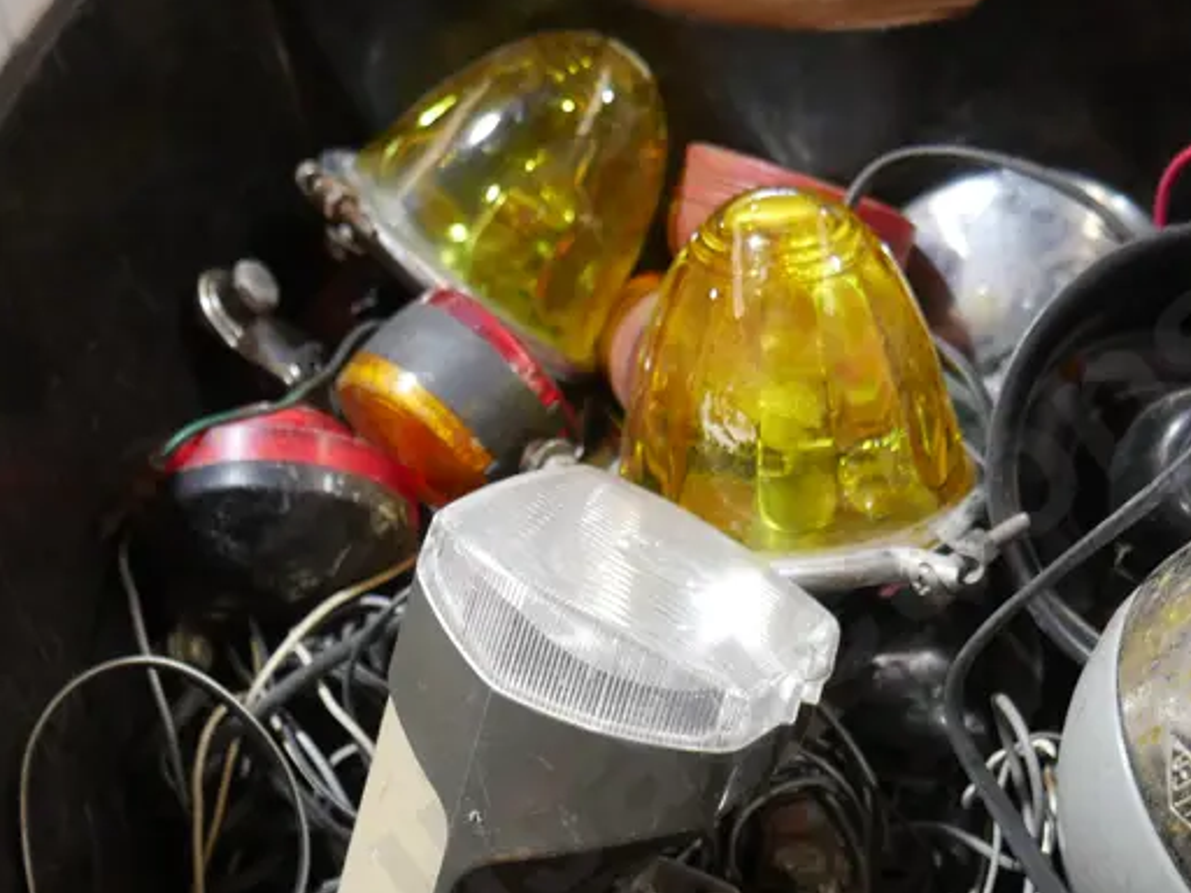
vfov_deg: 25.7
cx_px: 742
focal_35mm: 56
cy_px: 690
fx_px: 1927
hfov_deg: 34.2
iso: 500
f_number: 3.5
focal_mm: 14
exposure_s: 1/60
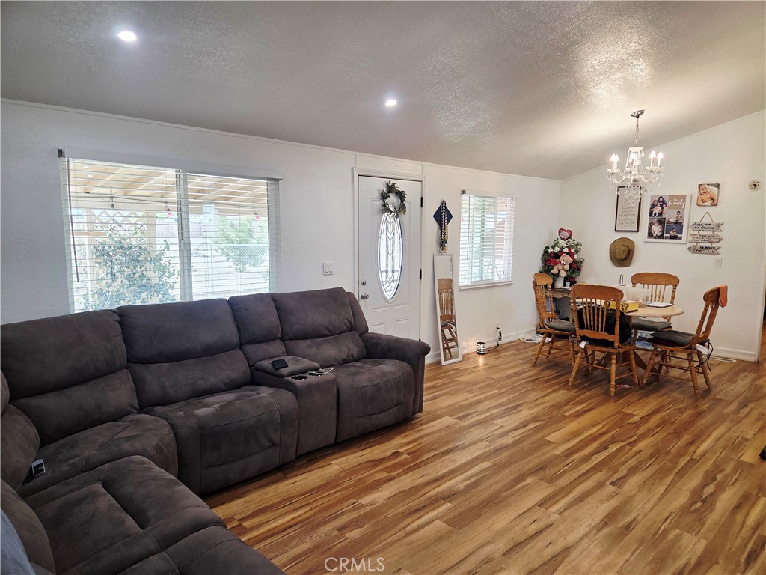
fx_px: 509
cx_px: 383
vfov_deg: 58.9
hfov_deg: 73.9
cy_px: 288
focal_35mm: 23
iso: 100
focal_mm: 5.4
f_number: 1.8
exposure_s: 1/120
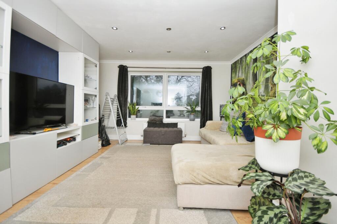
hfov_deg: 100.4
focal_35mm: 15
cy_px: 112
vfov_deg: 77.2
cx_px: 168
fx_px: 140
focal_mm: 10
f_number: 5
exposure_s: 1/60
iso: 200
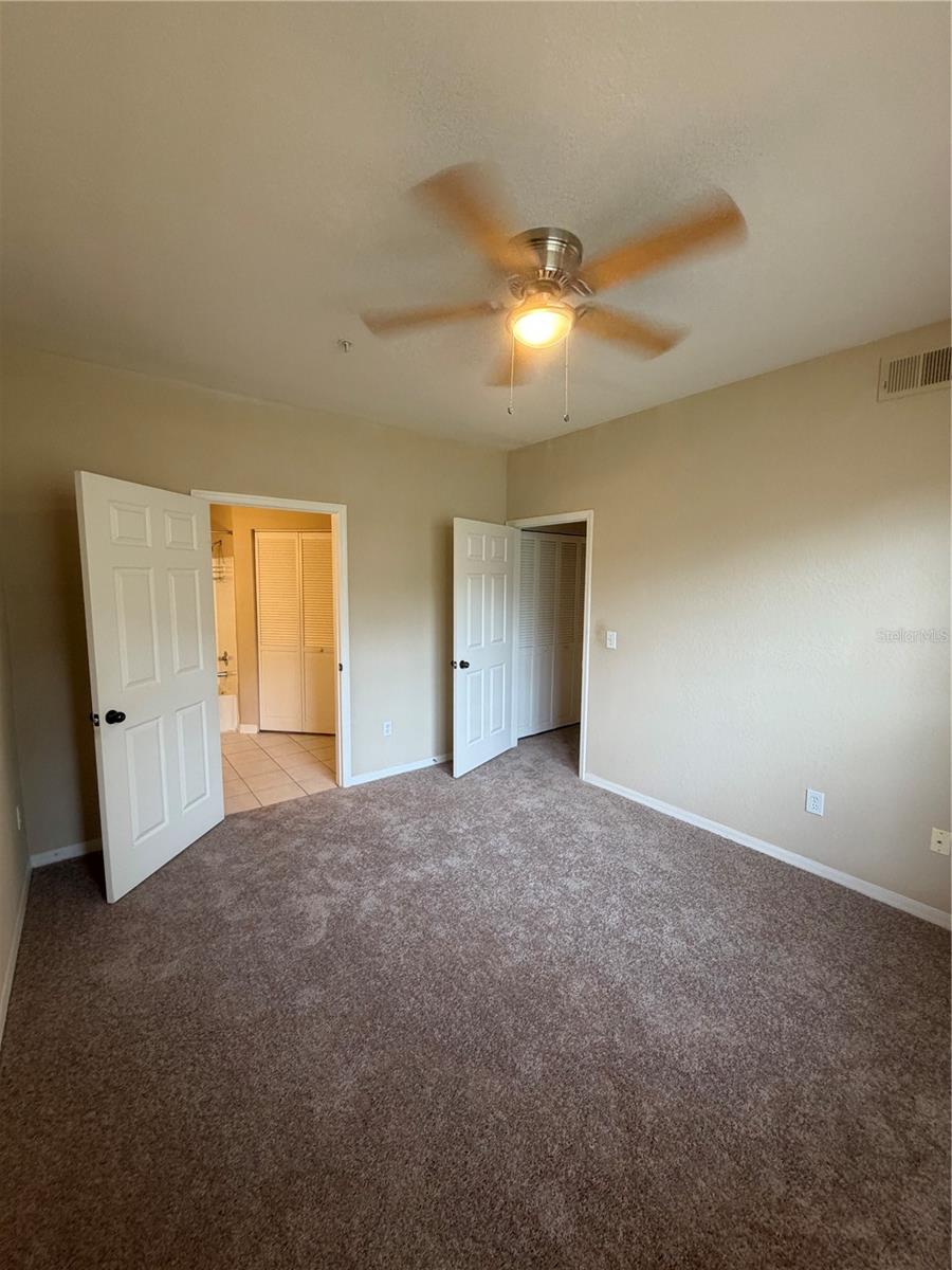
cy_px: 635
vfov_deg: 102.1
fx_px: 513
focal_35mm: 14
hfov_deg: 85.7
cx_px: 476
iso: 200
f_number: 2.2
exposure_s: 1/60
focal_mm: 2.22
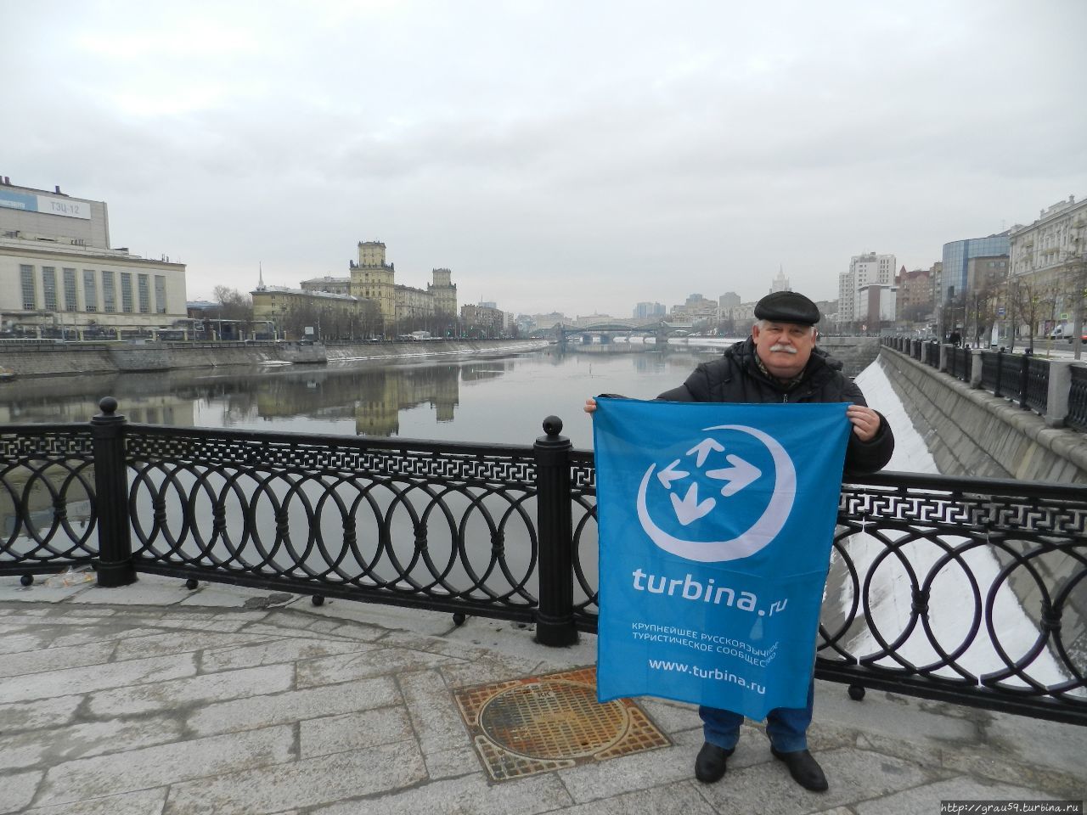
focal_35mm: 23
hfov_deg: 73.9
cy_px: 408
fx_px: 722
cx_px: 544
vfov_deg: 58.9
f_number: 3.4
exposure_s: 1/160
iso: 160
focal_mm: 4
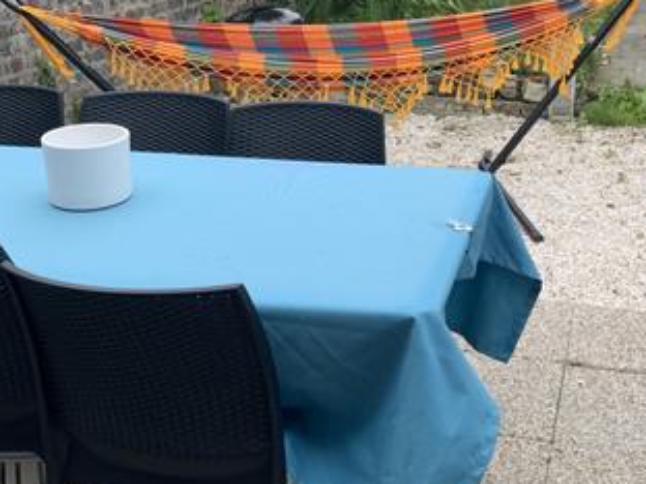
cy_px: 153
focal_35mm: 50
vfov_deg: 28.9
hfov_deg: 37.7
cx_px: 437
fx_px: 933
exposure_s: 1/165
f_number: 1.8
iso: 25
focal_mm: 4.25
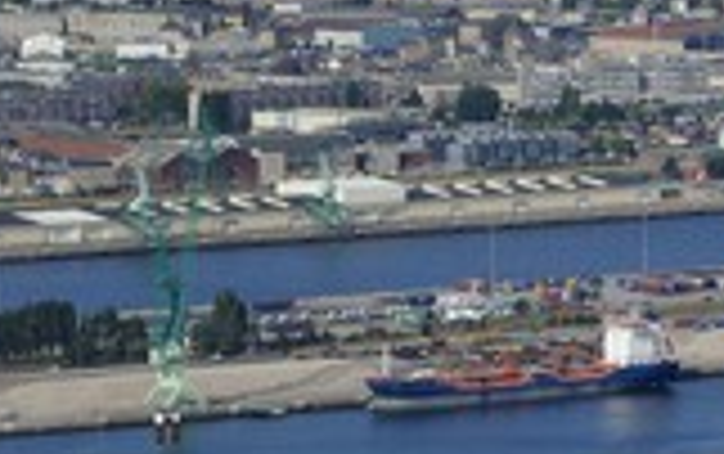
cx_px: 872
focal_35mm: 398
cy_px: 548
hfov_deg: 5.3
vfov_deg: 3.3
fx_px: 7861
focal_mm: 150
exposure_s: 1/640
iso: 400
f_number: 11
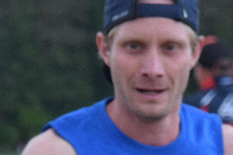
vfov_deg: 5.5
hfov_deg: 8.2
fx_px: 1623
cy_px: 80
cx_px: 147
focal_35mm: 251
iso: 200
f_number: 8
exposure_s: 1/250
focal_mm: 105
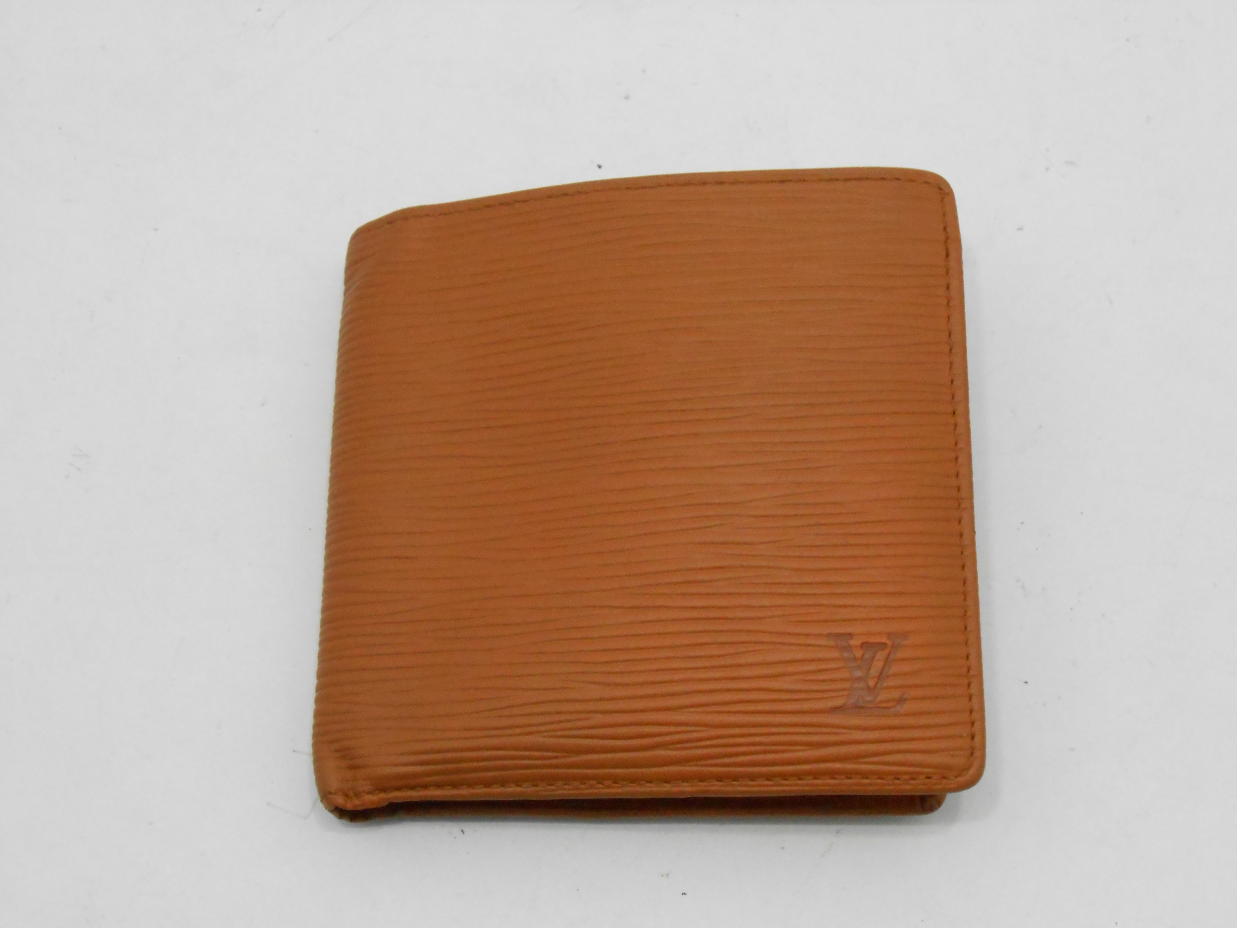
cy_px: 464
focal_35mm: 72
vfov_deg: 20.4
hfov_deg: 27.0
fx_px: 2573
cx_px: 618
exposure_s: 1/60
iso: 800
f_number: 6
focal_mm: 12.8
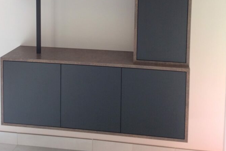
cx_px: 97
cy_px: 0
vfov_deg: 21.8
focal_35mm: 60
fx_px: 377
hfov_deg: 33.4
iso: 40
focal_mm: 3.3
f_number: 2.4
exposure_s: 1/33
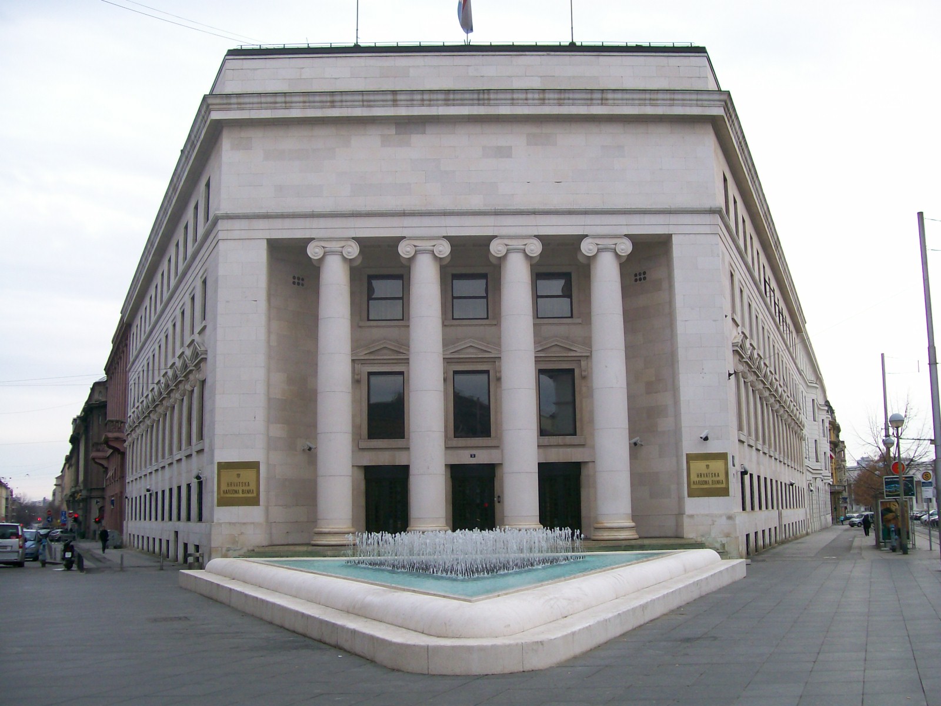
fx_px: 979
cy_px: 353
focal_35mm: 36
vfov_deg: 39.7
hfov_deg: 51.4
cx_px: 470
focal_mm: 6
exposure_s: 1/121
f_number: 2.7
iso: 80
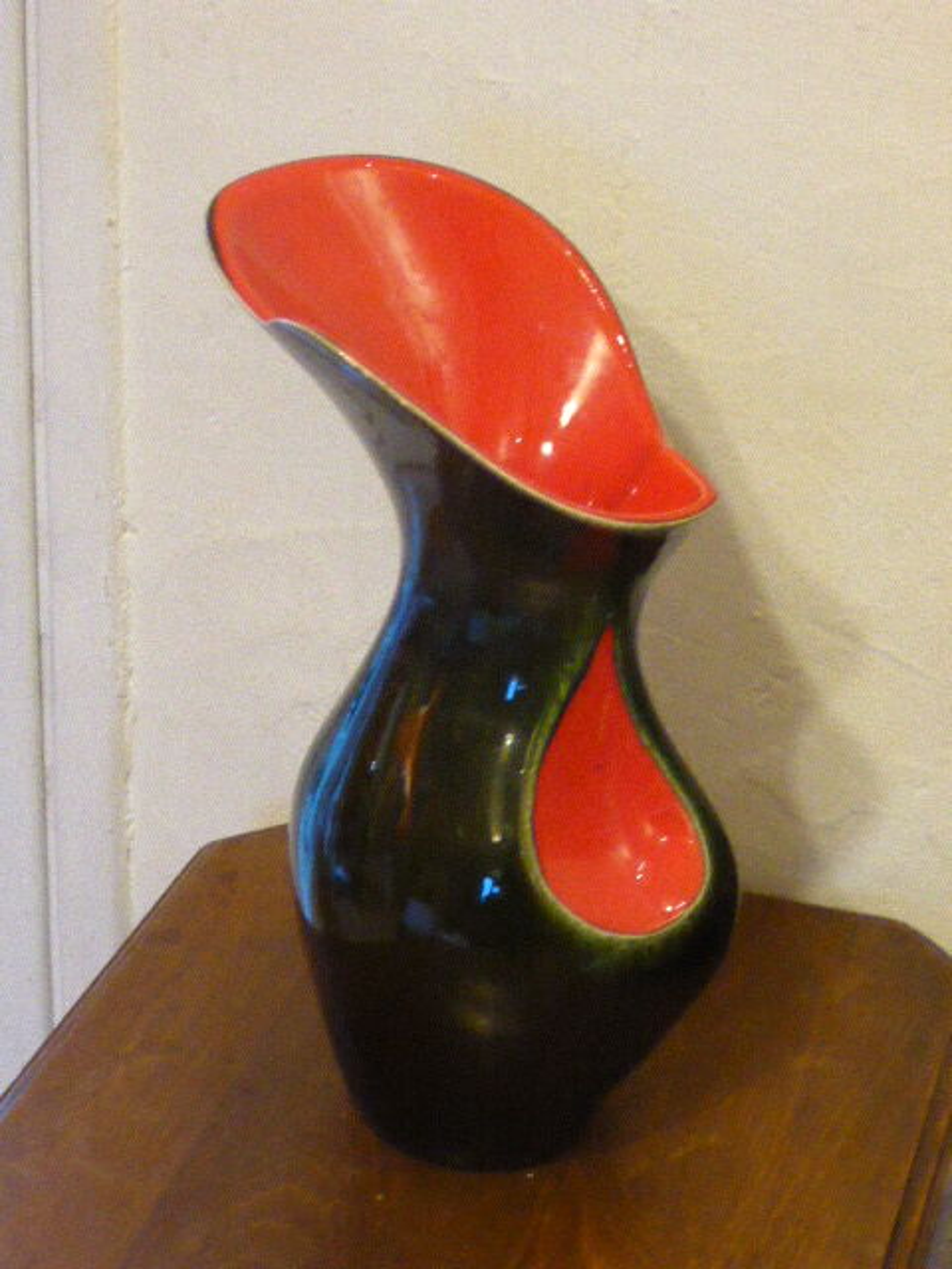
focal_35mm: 79
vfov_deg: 24.7
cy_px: 634
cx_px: 476
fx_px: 2897
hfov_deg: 18.7
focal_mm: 13.3
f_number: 5
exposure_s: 1/15
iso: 2000
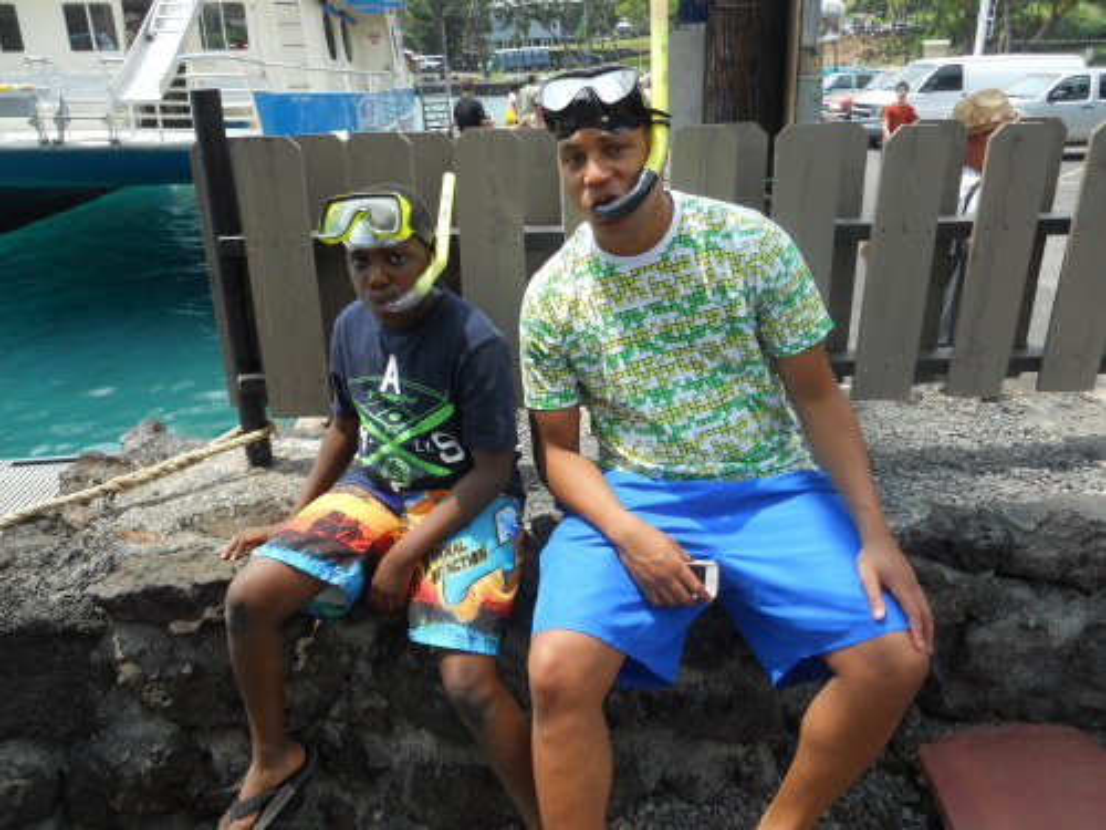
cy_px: 415
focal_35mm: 28
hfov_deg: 63.4
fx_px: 895
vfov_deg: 49.7
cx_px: 553
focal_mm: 5
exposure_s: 1/640
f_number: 2.7
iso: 80
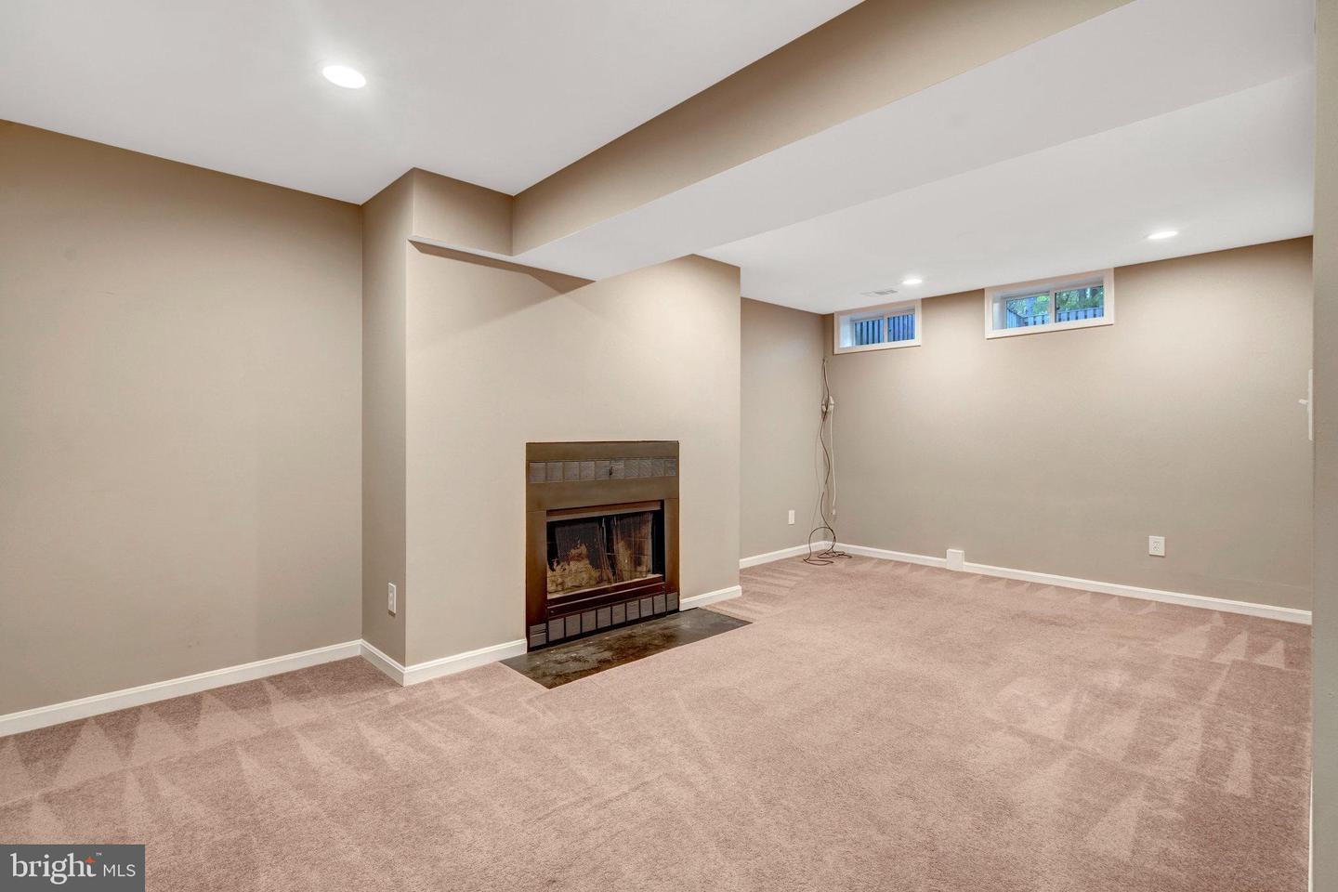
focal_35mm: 16
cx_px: 669
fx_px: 595
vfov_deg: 73.7
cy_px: 446
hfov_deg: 96.7
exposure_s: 1/8
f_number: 8
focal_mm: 16
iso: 1250
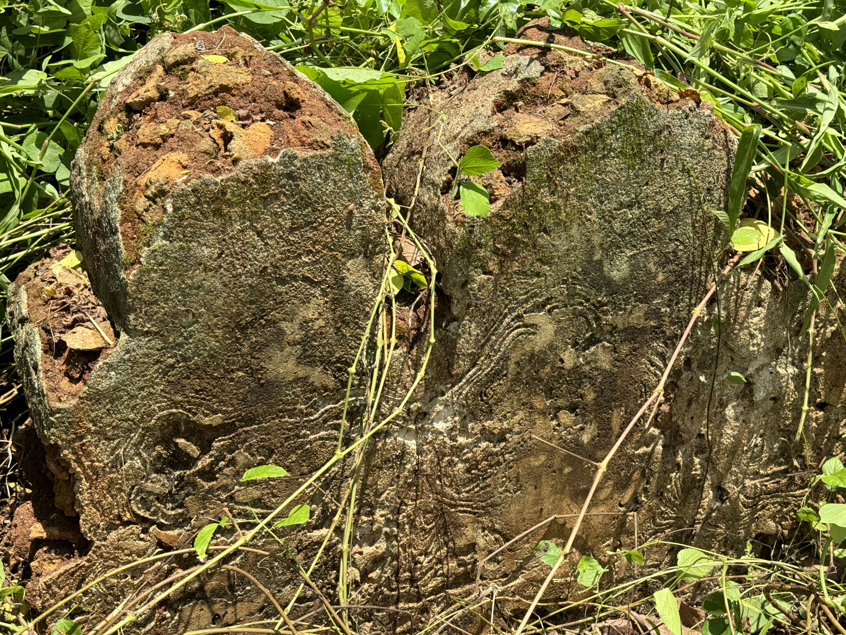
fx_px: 1173
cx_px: 423
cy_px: 318
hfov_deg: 39.7
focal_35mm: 48
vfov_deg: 30.3
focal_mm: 6.86
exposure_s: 1/1869
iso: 64
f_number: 1.78
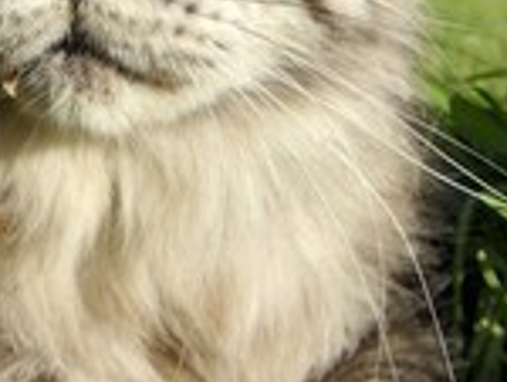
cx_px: 54
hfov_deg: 20.4
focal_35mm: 94
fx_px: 1379
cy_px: -88
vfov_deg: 15.2
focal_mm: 35
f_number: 13
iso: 200
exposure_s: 1/160
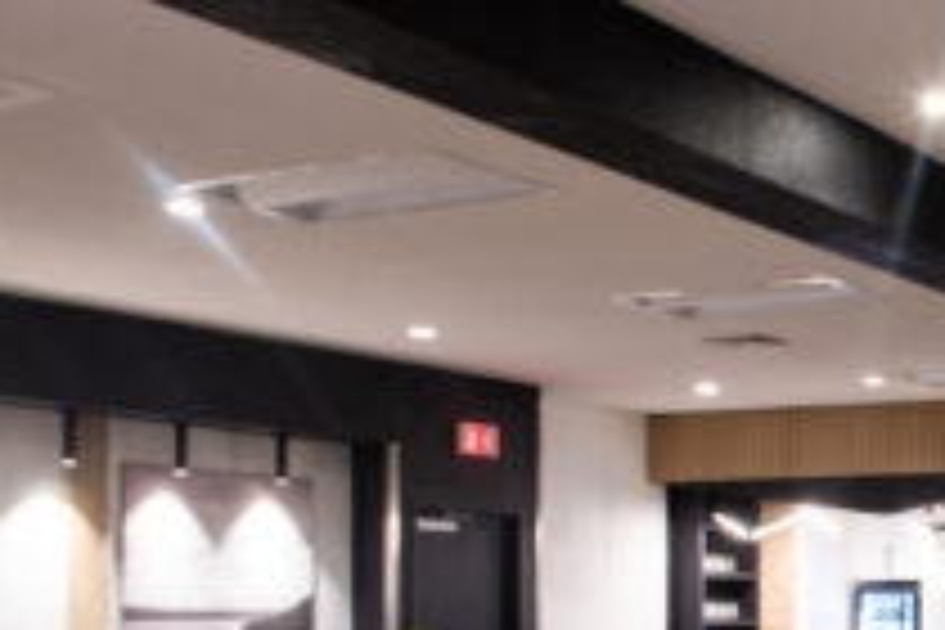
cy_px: 610
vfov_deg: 20.9
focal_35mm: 63
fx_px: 1654
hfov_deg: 28.5
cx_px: 1076
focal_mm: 24
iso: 100
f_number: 11
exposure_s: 4
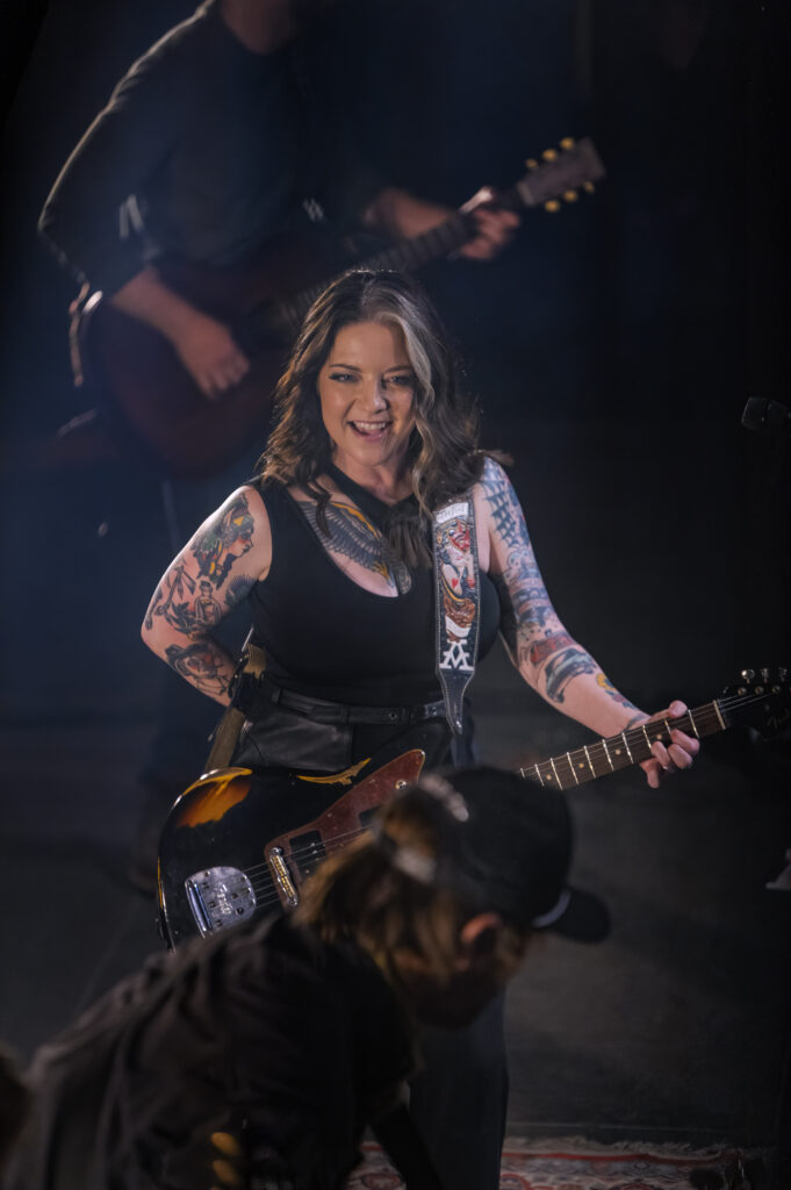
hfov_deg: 6.9
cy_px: 595
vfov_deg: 10.3
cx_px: 396
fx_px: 6602
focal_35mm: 200
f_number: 2.8
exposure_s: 1/320
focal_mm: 200
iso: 2500
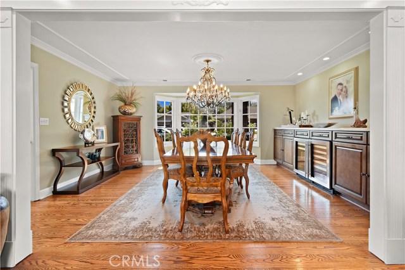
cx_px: 202
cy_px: 135
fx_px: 169
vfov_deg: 77.3
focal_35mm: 15
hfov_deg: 100.4
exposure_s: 1/20
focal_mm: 10
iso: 1000
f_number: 8
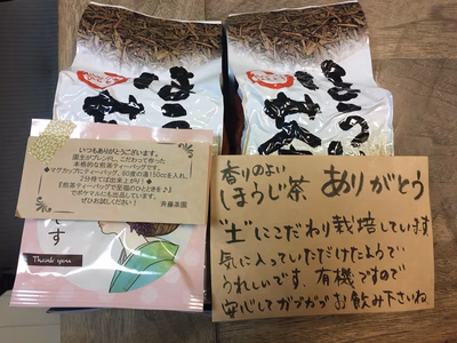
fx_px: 383
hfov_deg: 61.7
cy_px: 172
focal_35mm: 29
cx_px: 228
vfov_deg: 48.2
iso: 32
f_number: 2.2
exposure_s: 1/30
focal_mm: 4.15
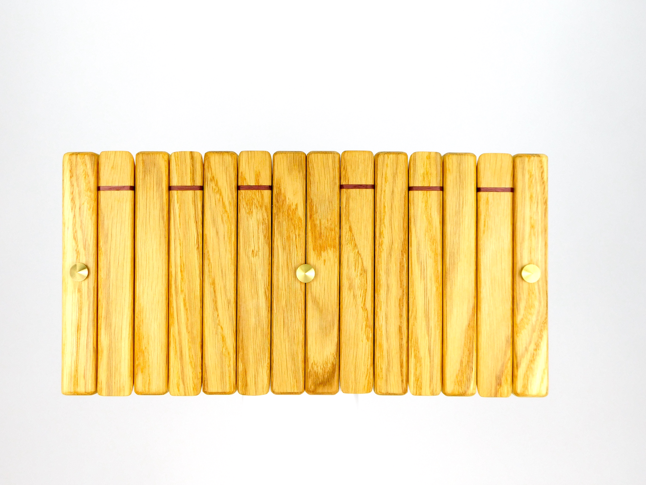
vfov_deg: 32.2
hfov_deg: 42.1
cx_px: 323
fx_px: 840
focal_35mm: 45
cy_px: 242
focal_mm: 8
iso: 125
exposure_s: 1/400
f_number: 3.7
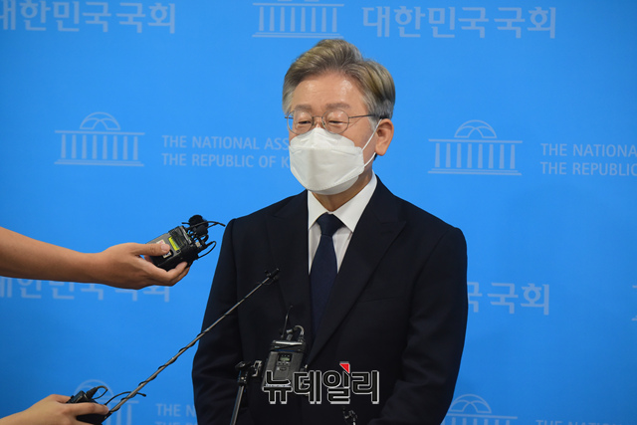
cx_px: 318
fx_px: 4424
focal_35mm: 250
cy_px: 212
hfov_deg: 8.2
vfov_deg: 5.5
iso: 2000
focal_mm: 250
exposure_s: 1/200
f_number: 5.6
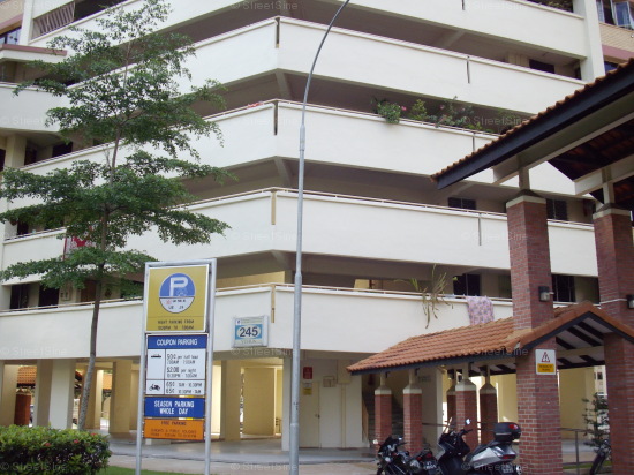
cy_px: 238
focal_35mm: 37
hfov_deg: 50.2
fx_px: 677
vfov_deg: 38.6
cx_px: 317
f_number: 5.6
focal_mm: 6.2
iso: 80
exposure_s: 1/60
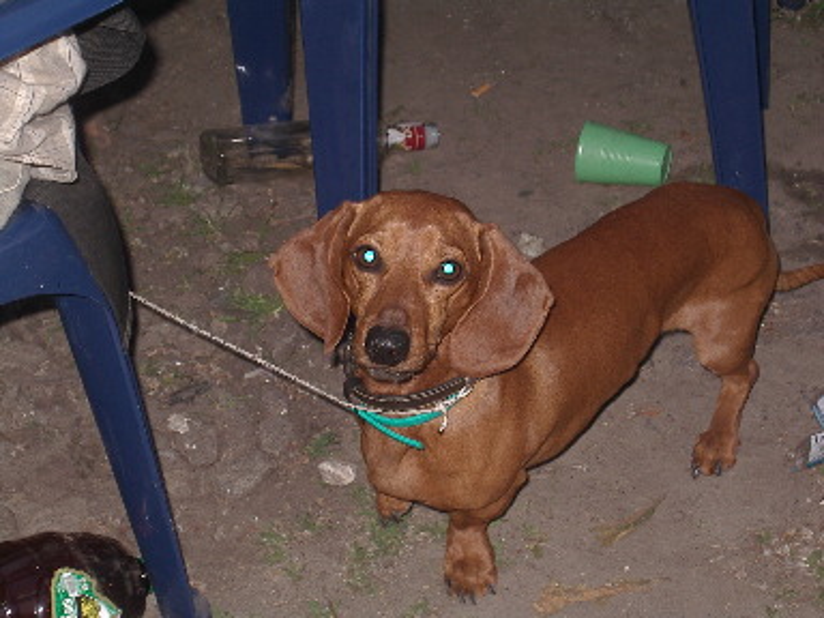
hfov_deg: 22.3
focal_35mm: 88
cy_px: 309
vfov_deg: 16.8
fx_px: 2095
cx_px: 412
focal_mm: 13.3
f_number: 4.2
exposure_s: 1/80
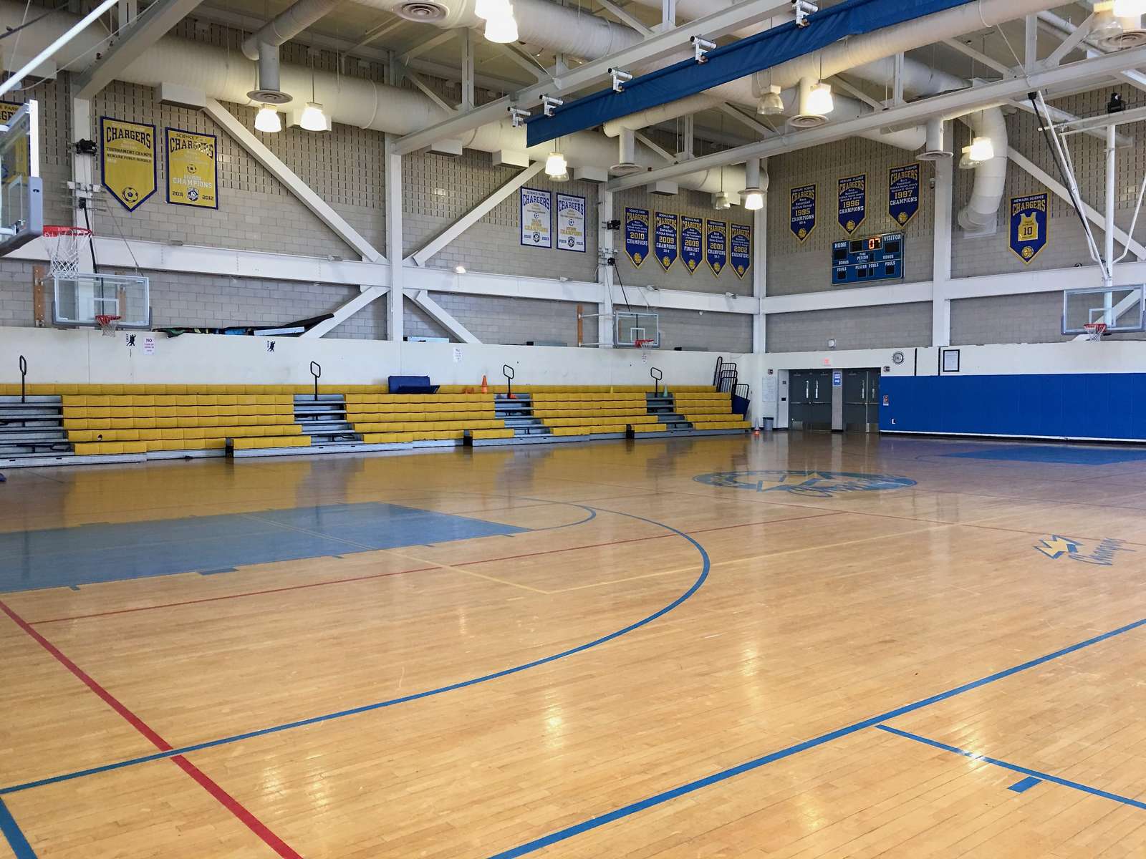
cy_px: 430
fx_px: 960
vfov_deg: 48.2
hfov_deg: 61.7
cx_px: 573
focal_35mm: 29
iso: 40
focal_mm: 4.15
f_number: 2.2
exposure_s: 1/30
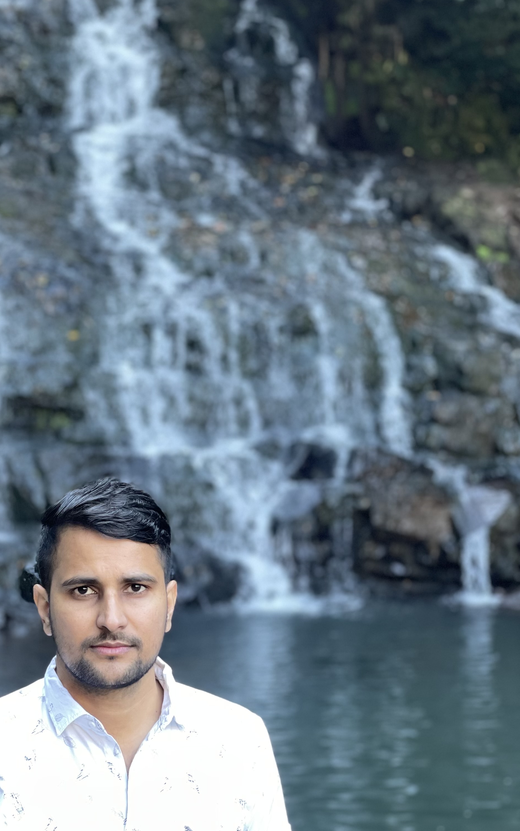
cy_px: 511
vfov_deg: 27.8
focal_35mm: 74
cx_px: 107
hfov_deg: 17.5
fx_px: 1678
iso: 125
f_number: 2
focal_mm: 6
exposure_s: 1/122
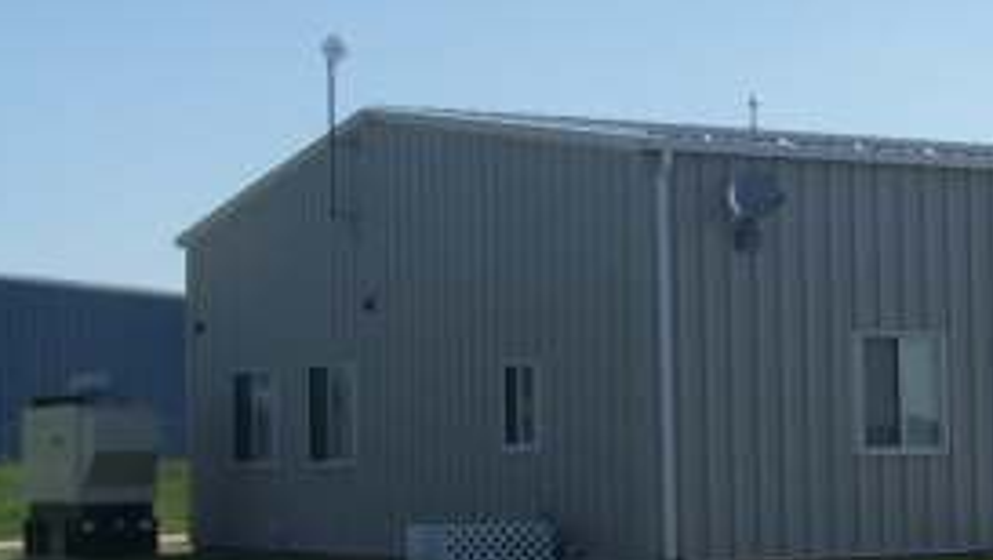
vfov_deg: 12.5
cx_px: 909
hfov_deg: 21.5
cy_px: 278
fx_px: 2556
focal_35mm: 97
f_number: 4
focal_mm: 6.3
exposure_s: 1/1000
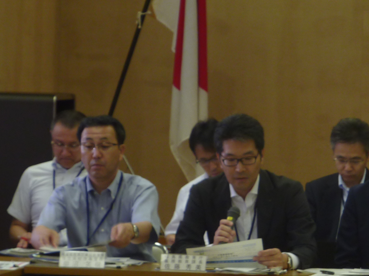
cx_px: 330
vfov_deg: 4.4
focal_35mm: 340
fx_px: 3624
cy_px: 216
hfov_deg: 5.8
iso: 80
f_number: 4.5
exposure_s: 1/8
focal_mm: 25.9
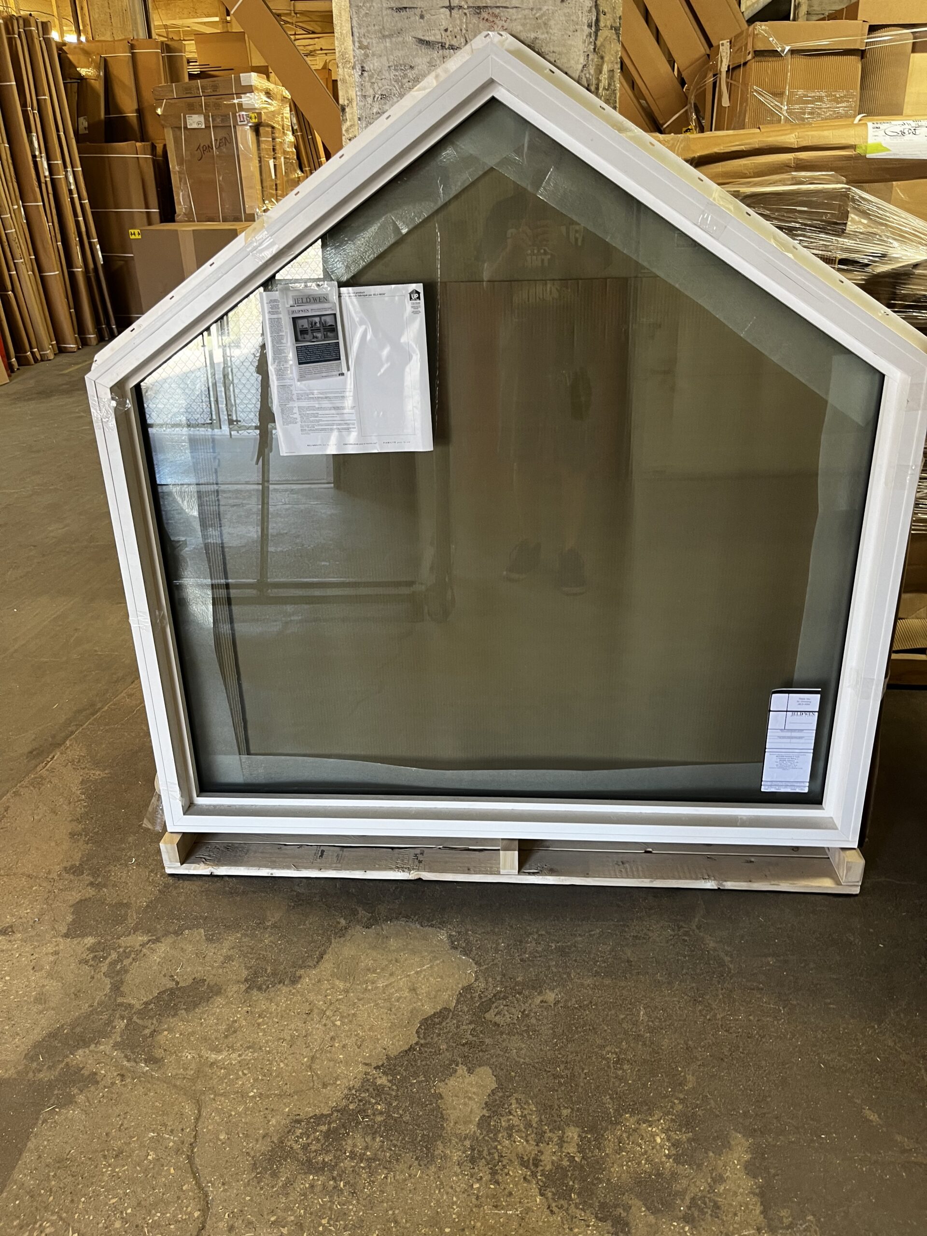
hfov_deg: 53.1
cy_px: 618
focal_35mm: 26
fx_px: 928
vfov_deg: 67.3
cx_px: 464
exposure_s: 1/42
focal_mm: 5.1
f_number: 1.6
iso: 100
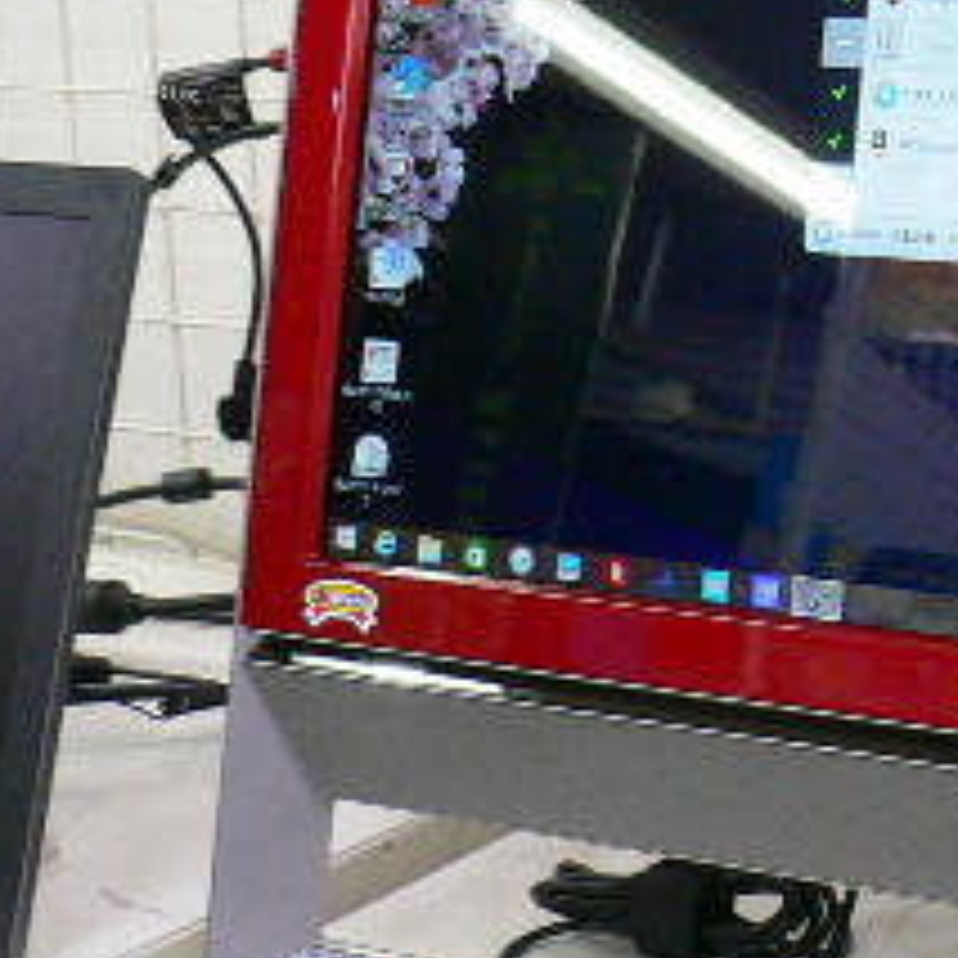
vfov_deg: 18.6
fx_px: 2912
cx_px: 1205
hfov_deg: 17.6
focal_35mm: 93
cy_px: 265
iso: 100
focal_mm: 5.8
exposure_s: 1/20
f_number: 2.8
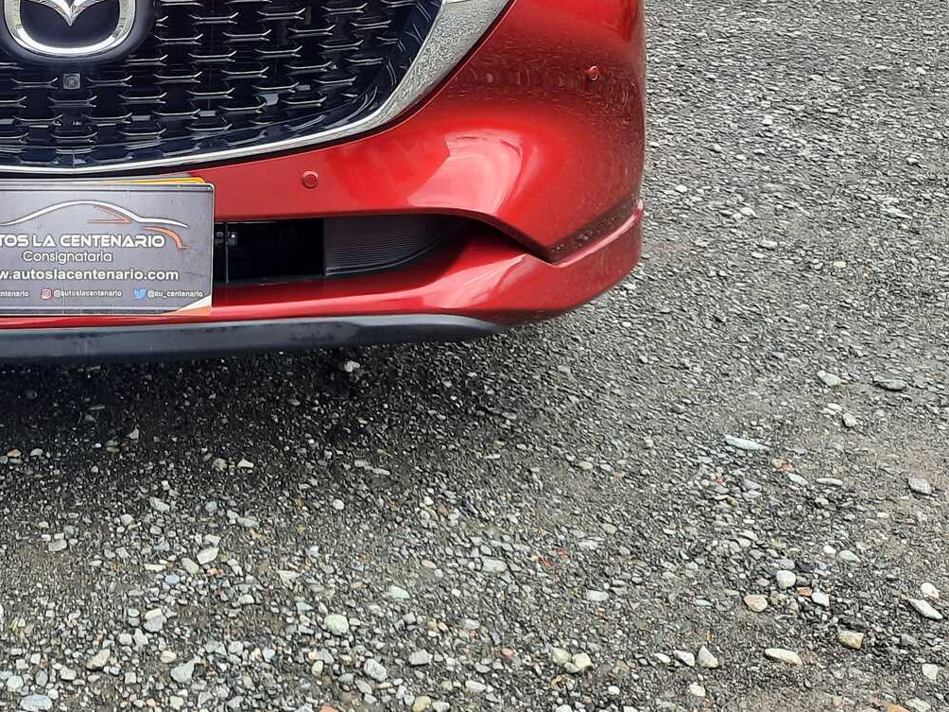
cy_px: -6
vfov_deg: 26.9
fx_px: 1398
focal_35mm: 51
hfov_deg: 35.1
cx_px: 78
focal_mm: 4.6
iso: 32
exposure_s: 1/152
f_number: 2
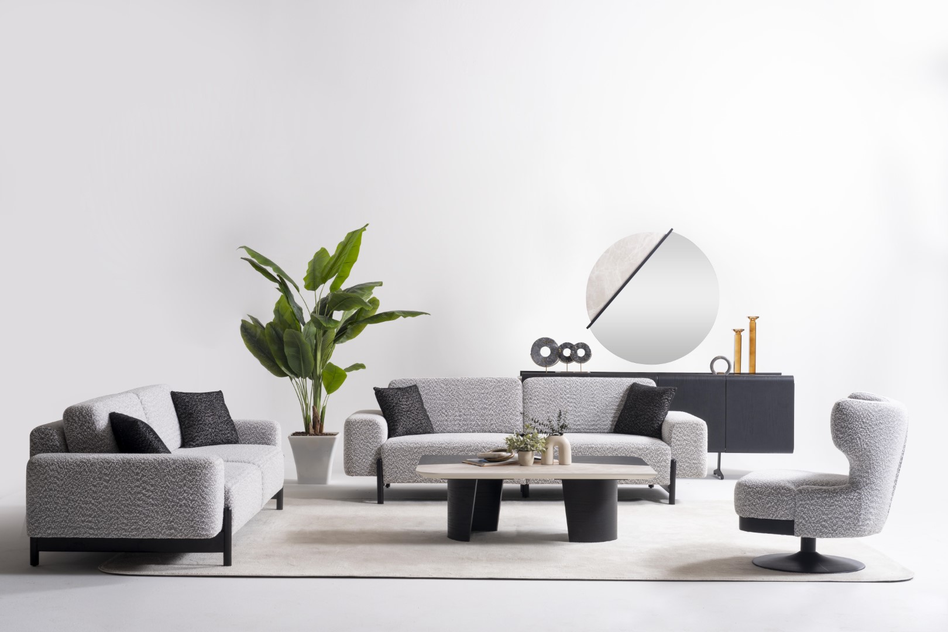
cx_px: 474
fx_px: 1317
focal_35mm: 50
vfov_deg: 27.0
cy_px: 316
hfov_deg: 39.6
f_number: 13
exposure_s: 1/100
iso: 100
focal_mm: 50
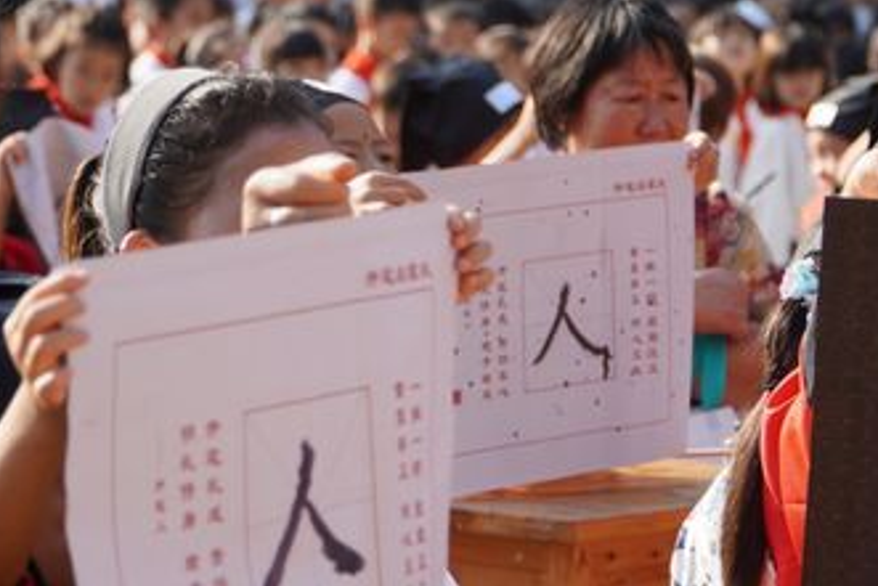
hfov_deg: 10.4
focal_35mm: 197
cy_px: 434
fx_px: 4806
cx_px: 440
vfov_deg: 7.0
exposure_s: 1/400
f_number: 4
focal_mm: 68
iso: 100
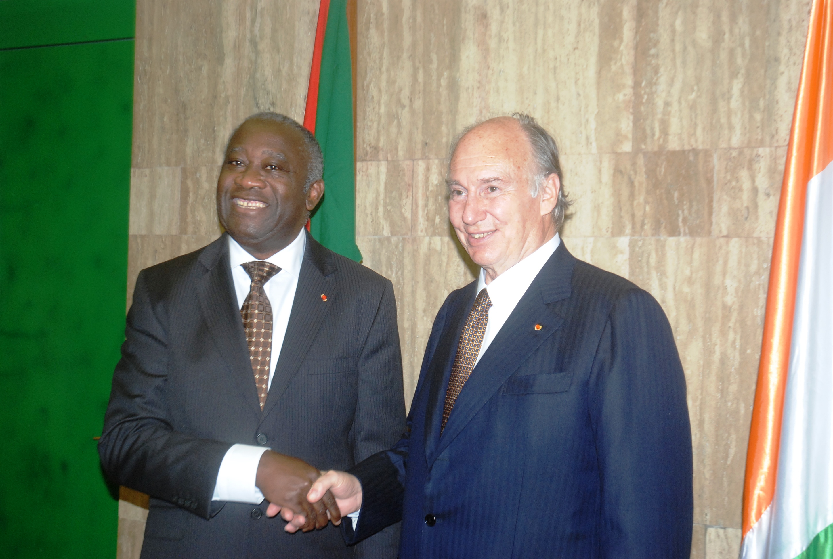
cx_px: 416
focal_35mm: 57
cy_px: 280
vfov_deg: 23.9
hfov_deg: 35.0
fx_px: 1322
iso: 500
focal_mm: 38
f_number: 4.2
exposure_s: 1/60
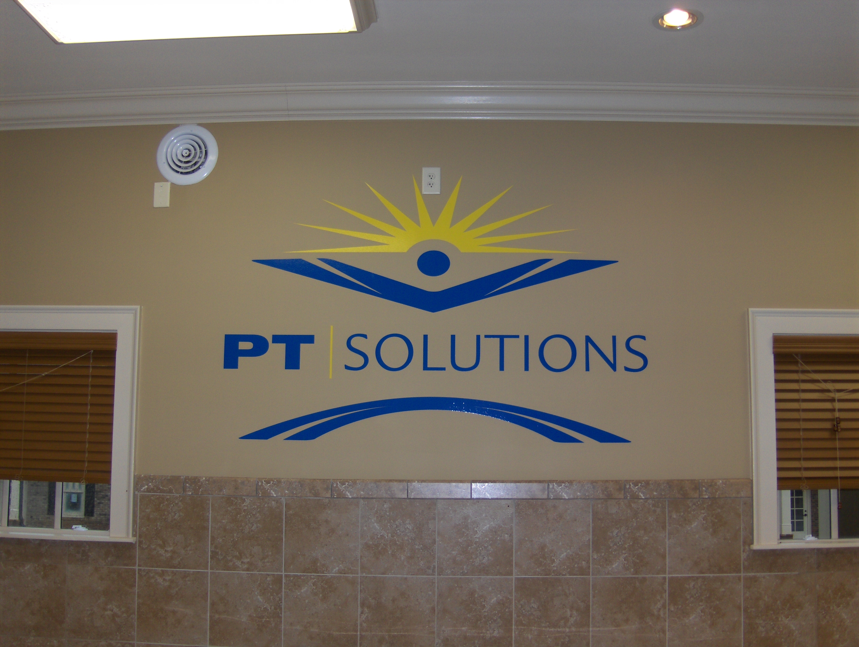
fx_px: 870
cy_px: 324
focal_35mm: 35
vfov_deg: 40.8
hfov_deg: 52.6
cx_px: 430
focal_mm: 7.5
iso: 100
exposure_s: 1/60
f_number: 2.8
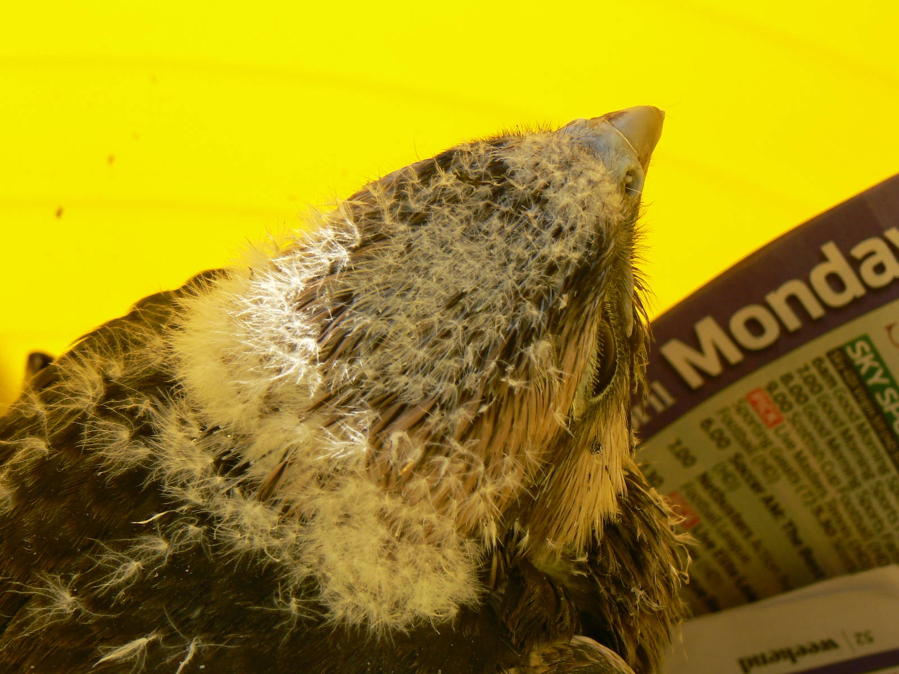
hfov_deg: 17.3
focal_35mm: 114
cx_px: 450
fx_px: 2961
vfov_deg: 13.0
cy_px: 337
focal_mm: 19
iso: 100
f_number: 5.6
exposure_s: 1/400
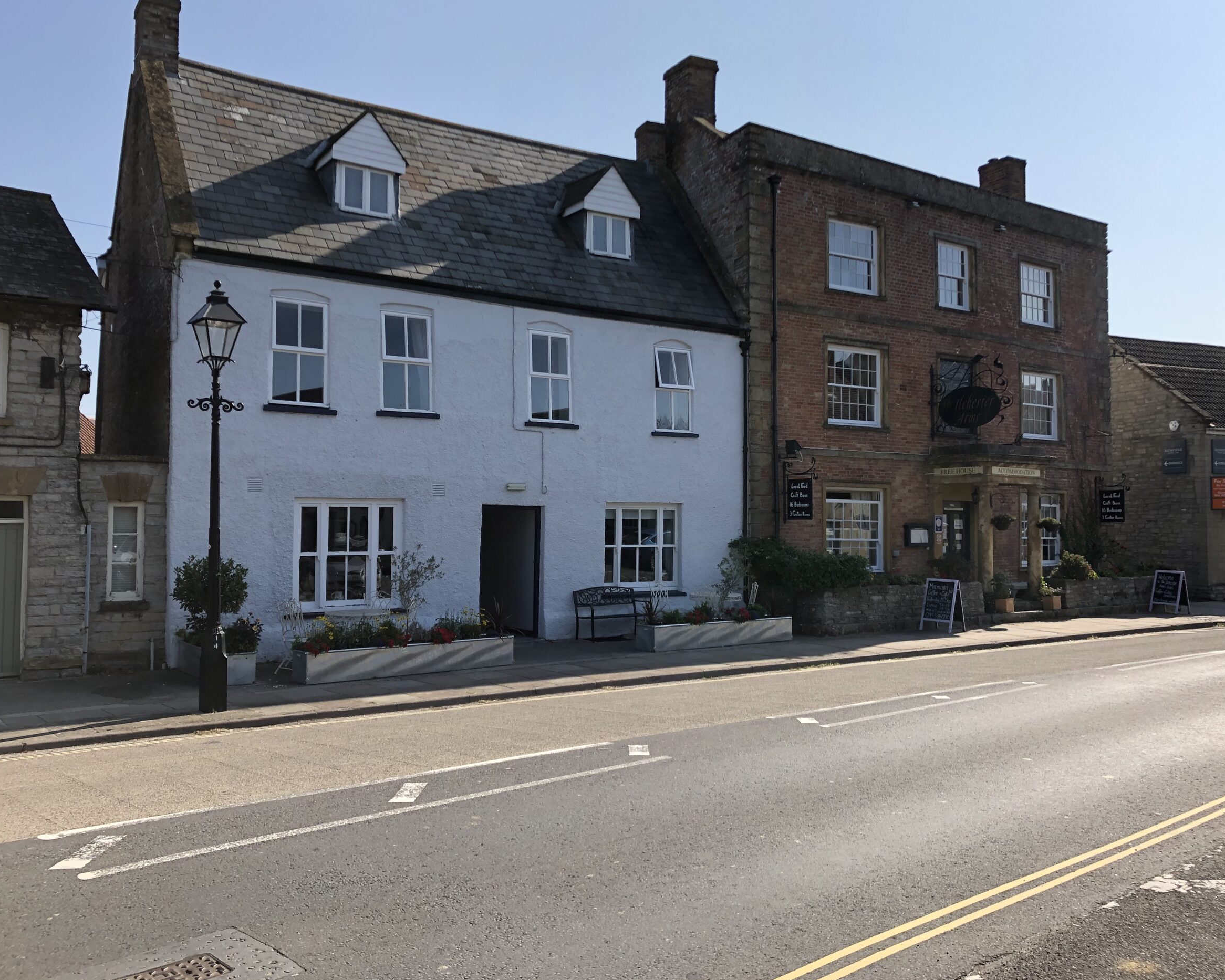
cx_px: 617
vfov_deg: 48.5
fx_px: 1088
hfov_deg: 58.8
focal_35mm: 30
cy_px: 479
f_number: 1.8
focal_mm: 3.99
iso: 20
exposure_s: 1/1715
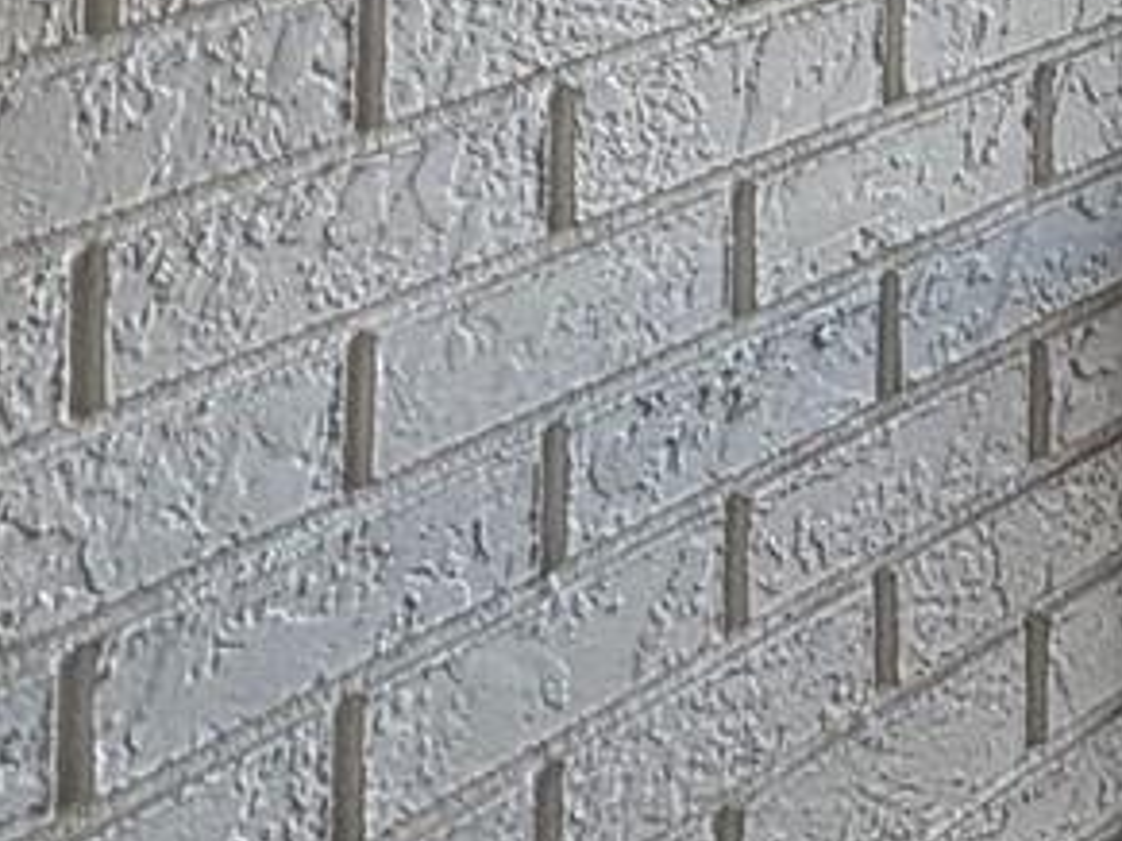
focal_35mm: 77
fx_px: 2495
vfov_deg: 14.2
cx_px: 1376
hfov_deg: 23.1
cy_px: -1080
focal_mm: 2.22
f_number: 2.2
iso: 100
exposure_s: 1/99
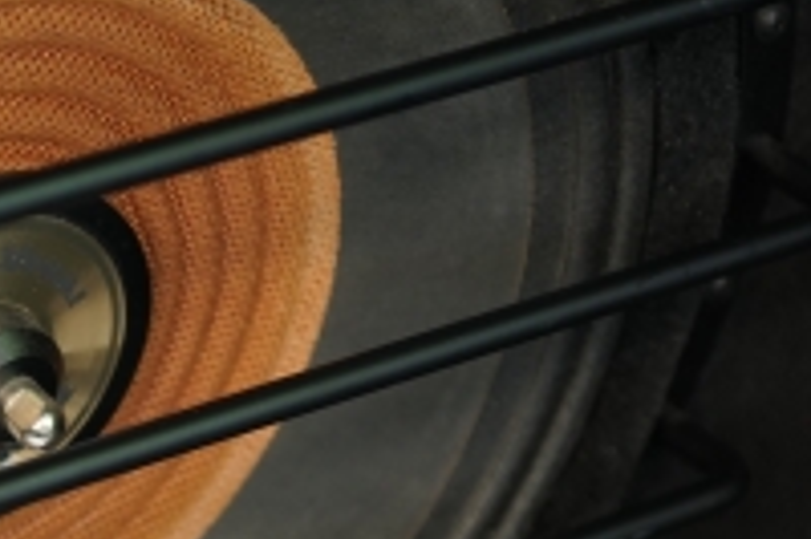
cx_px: 8
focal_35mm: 175
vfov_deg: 7.8
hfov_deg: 11.6
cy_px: 519
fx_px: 3939
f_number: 2.8
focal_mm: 50
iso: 500
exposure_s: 1/50
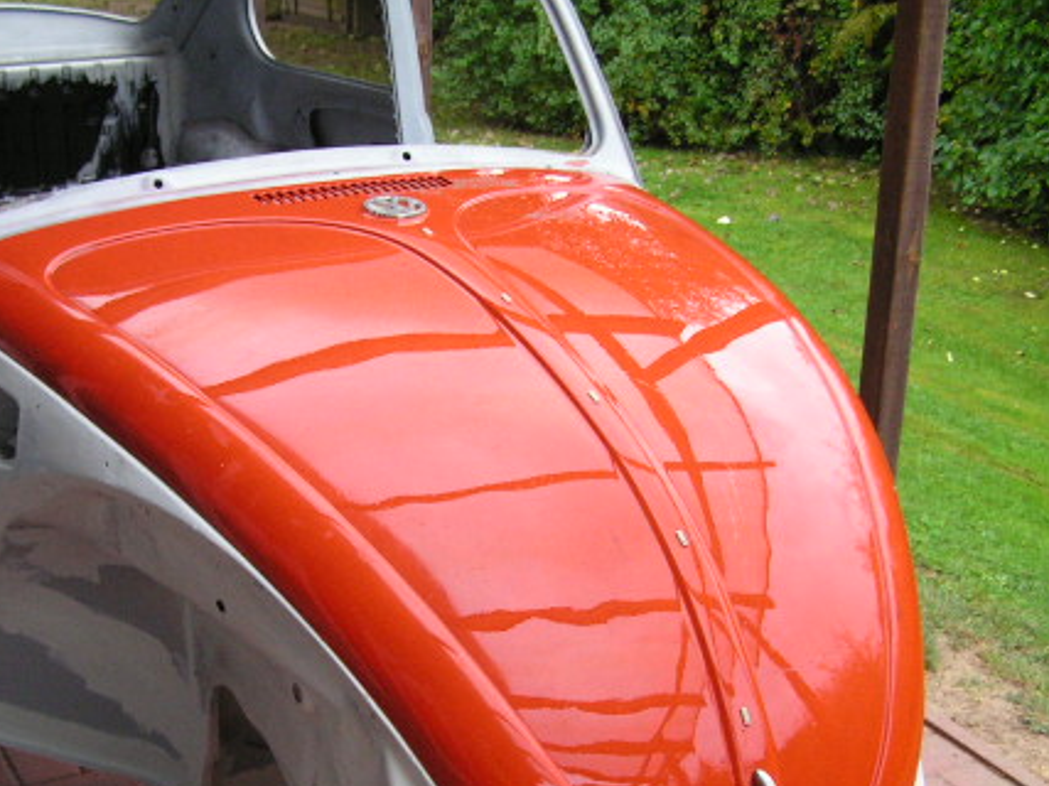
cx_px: 472
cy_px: 506
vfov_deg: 25.5
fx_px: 1727
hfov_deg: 33.8
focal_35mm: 57
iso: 100
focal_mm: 6.3
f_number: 2.8
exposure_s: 1/50
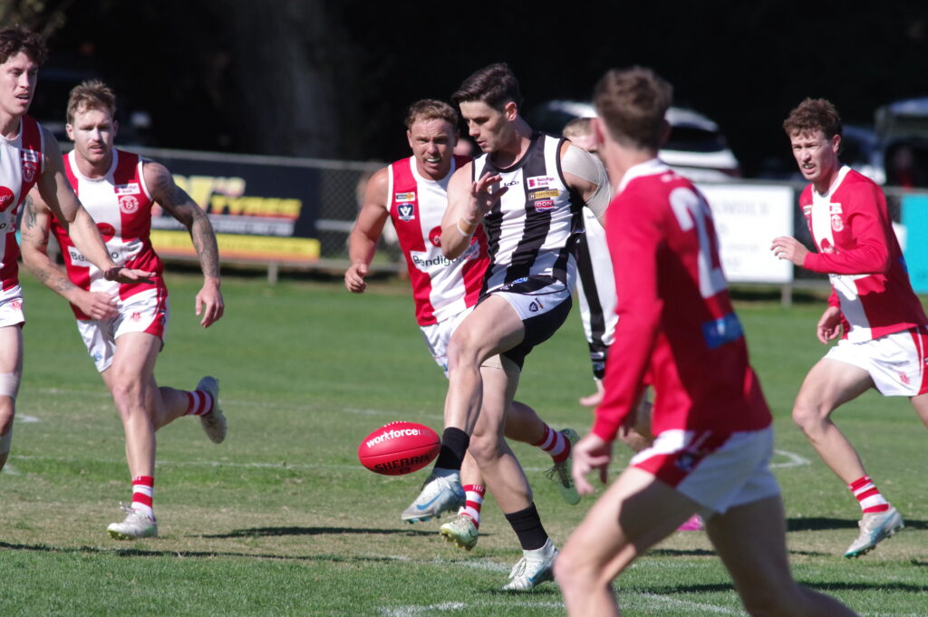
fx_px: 11590
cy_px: 308
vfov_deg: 3.1
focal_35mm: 450
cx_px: 464
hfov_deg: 4.6
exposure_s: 1/6000
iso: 3200
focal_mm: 300
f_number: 4.5
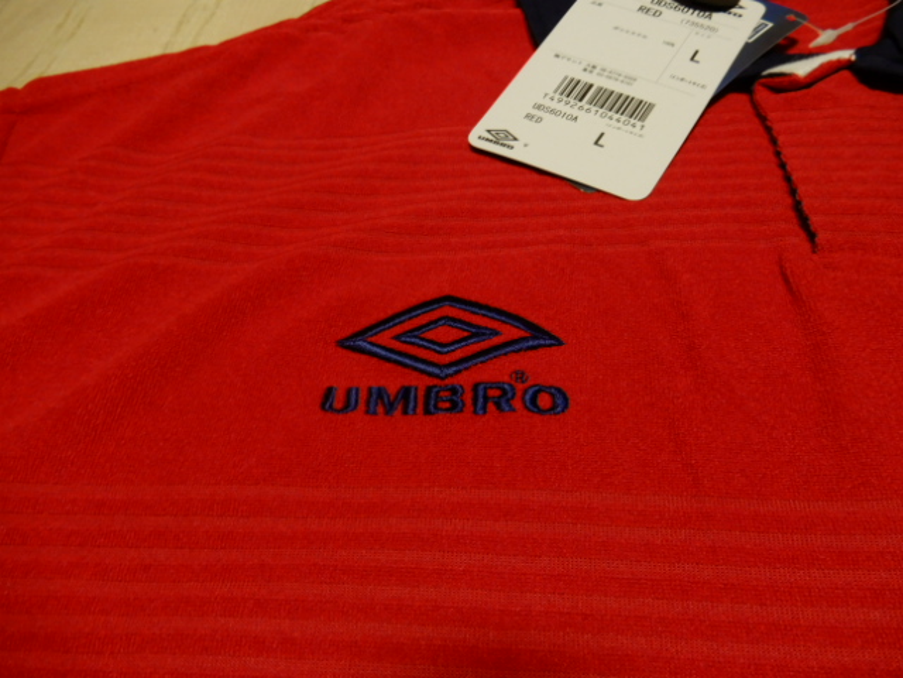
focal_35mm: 24
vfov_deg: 56.8
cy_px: 339
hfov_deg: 71.6
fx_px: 626
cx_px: 452
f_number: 3.4
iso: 320
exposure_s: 1/30
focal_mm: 4.3
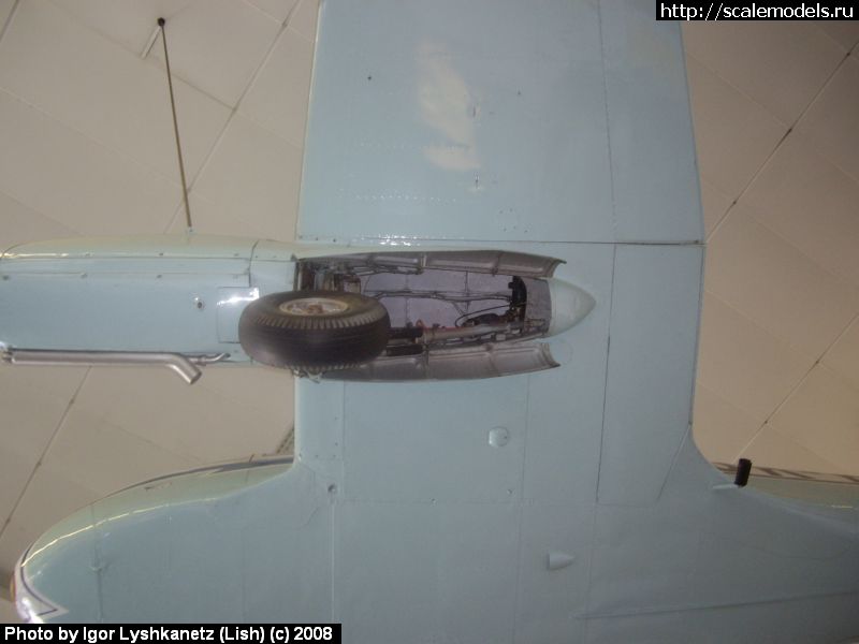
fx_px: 943
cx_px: 430
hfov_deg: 49.0
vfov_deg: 37.7
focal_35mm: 38
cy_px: 322
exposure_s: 1/40
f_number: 2.8
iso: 200
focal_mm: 7.9
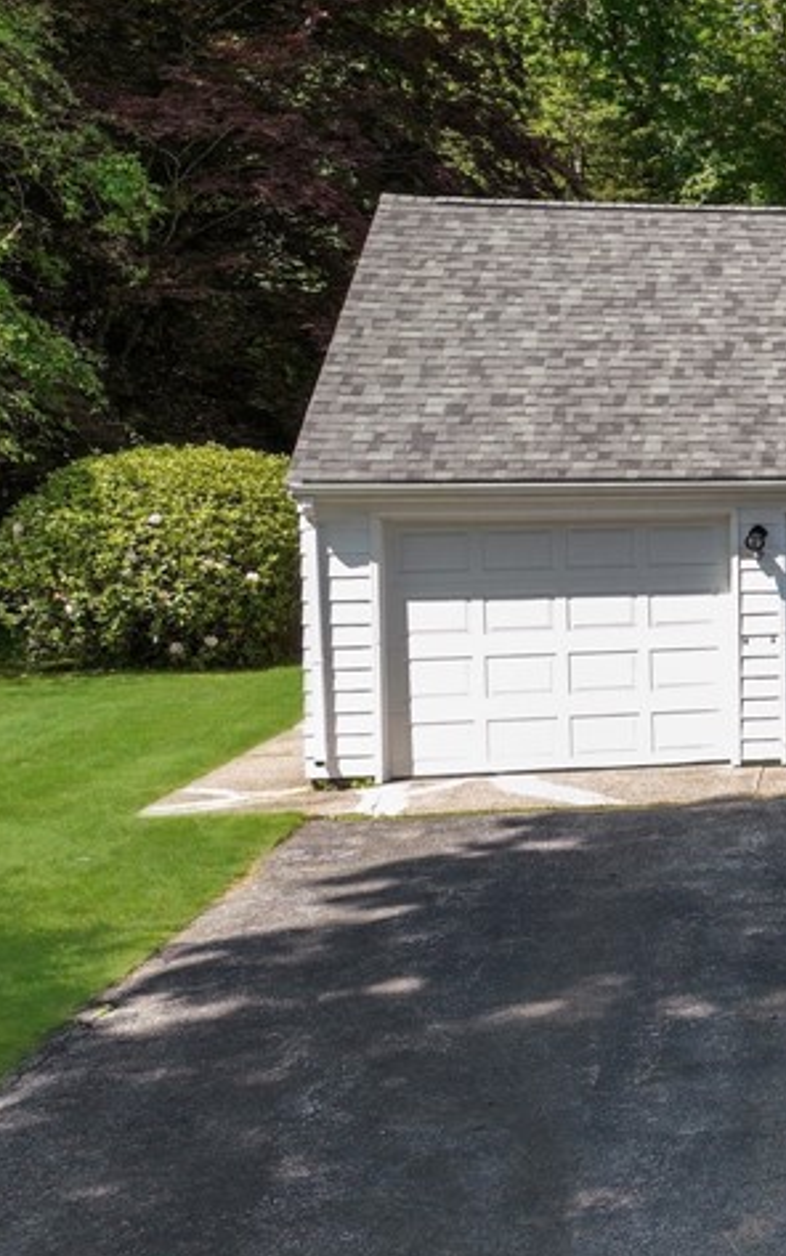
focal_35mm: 55
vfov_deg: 36.8
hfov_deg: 19.1
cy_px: 506
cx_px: 1338
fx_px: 1883
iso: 100
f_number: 2.8
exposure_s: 1/100
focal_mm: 12.29
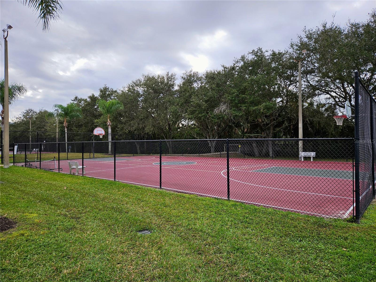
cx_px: 188
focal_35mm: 23
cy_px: 141
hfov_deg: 73.9
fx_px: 250
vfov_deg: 58.9
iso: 25
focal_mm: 5.4
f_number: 1.8
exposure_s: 1/1016
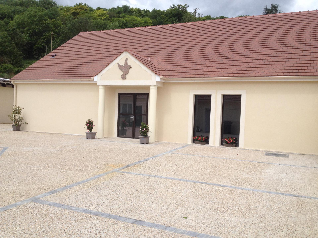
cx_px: 159
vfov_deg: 40.7
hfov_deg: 52.6
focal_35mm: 35
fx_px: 322
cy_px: 119
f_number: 2.4
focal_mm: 4.28
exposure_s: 1/1905
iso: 50
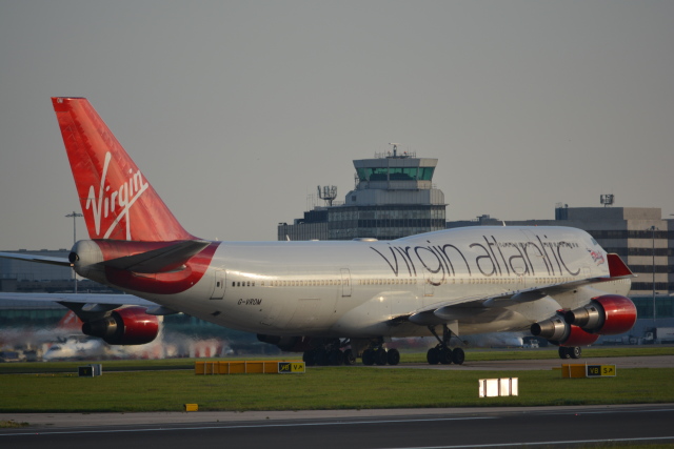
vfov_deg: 3.1
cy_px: 224
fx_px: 8426
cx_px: 337
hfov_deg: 4.6
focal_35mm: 450
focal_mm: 300
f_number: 7.1
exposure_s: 1/800
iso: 200
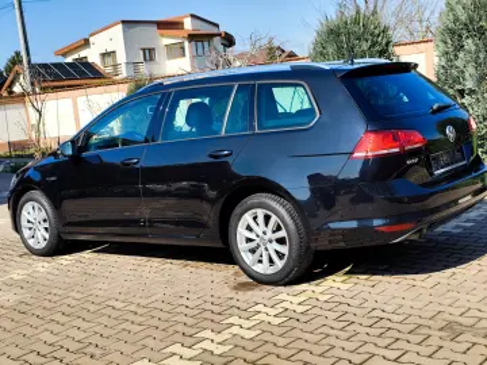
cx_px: 244
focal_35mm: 46
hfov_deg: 41.2
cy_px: 182
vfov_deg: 31.5
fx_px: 647
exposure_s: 1/1190
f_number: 1.65
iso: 50
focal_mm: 6.14
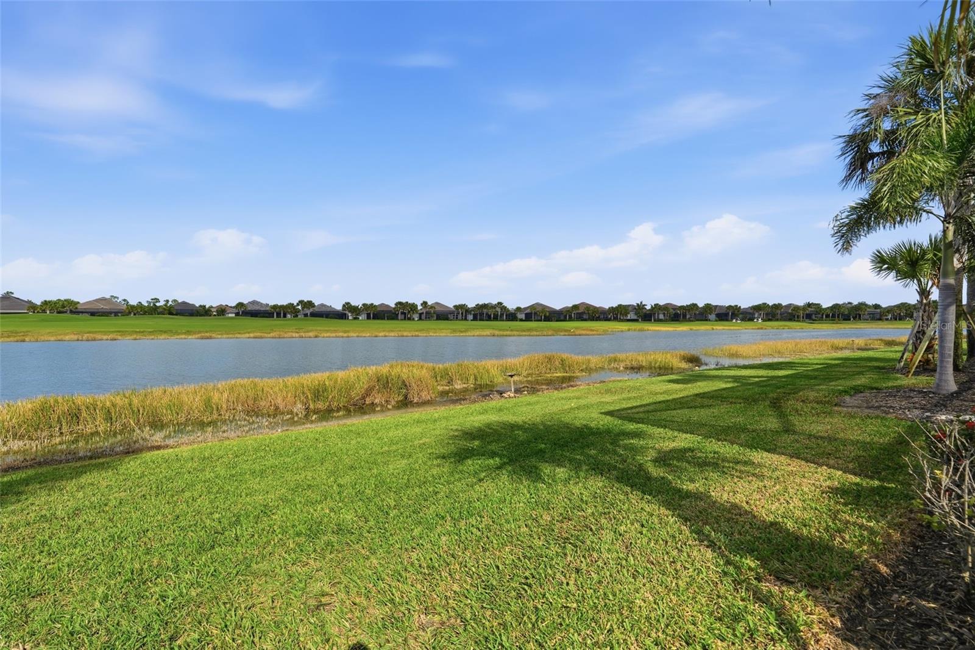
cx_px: 488
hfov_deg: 96.7
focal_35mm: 16
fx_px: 433
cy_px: 325
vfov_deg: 73.7
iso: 400
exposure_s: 1/5000
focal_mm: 16
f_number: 9
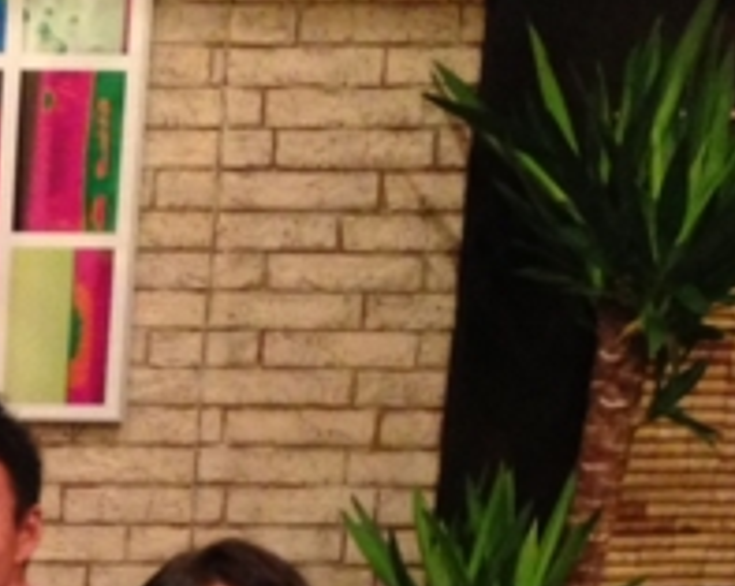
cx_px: -343
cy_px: 735
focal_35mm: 131
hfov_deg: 13.9
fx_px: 2845
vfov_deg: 11.5
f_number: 2.4
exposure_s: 1/20
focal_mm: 4.13
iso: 320
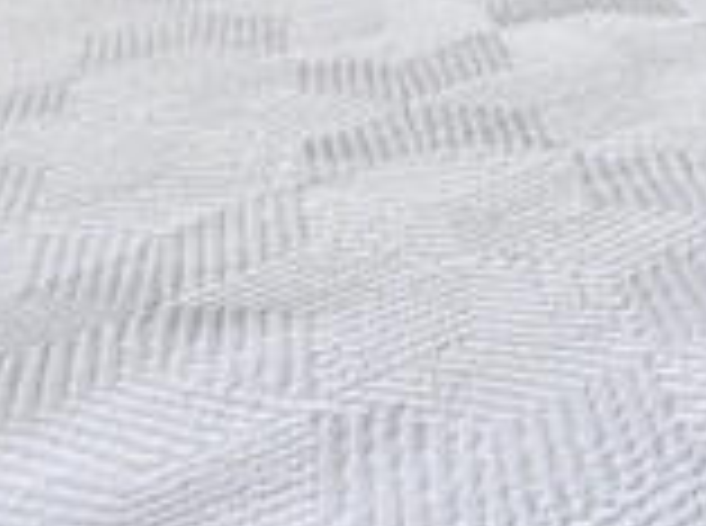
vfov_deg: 13.8
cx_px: 513
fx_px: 1791
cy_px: -569
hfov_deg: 22.1
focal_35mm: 88
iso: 2500
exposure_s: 1/200
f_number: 13
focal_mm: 14
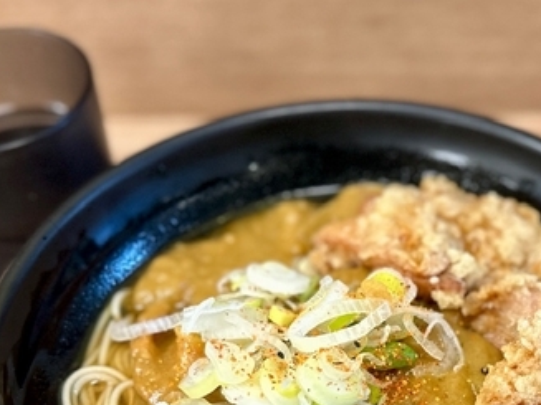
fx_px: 687
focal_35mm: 44
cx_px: 336
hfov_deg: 42.7
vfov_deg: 31.2
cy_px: 370
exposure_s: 1/50
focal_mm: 6.86
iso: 200
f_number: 1.78
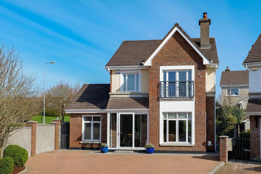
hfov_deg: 54.4
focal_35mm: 35
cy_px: 87
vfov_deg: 37.9
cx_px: 130
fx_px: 254
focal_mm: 35
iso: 320
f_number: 9
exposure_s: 1/400
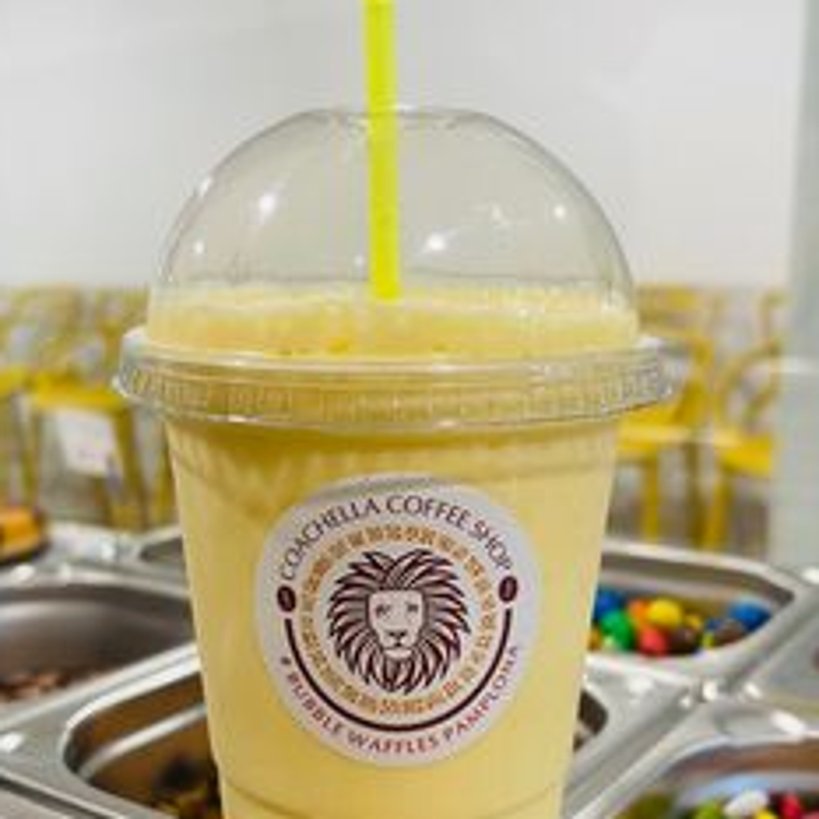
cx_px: 376
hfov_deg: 40.0
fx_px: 1124
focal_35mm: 42
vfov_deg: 39.7
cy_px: 524
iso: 64
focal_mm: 5.1
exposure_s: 1/50
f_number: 1.6
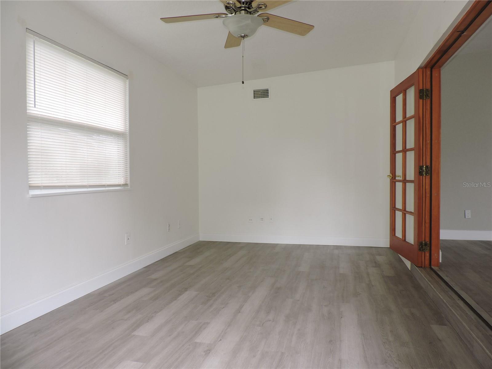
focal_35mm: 24
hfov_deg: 71.6
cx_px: 246
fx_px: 341
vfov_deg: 56.8
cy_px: 184
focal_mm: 4.3
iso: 100
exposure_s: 1/60
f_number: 3
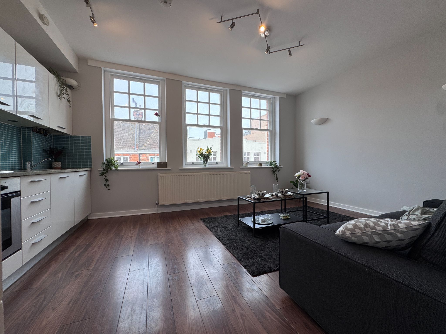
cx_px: 223
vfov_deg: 85.7
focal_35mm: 14
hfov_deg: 102.1
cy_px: 167
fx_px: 180
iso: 40
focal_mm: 2.22
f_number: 2.2
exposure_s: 1/137
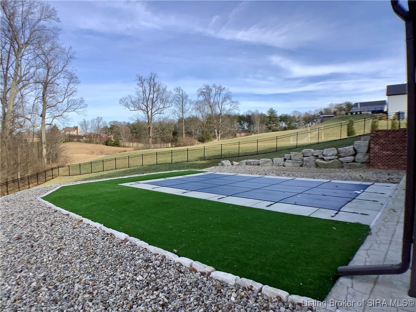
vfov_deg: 45.4
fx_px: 373
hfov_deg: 58.4
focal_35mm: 31
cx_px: 208
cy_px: 156
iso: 25
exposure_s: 1/895
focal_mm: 3.3
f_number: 2.4
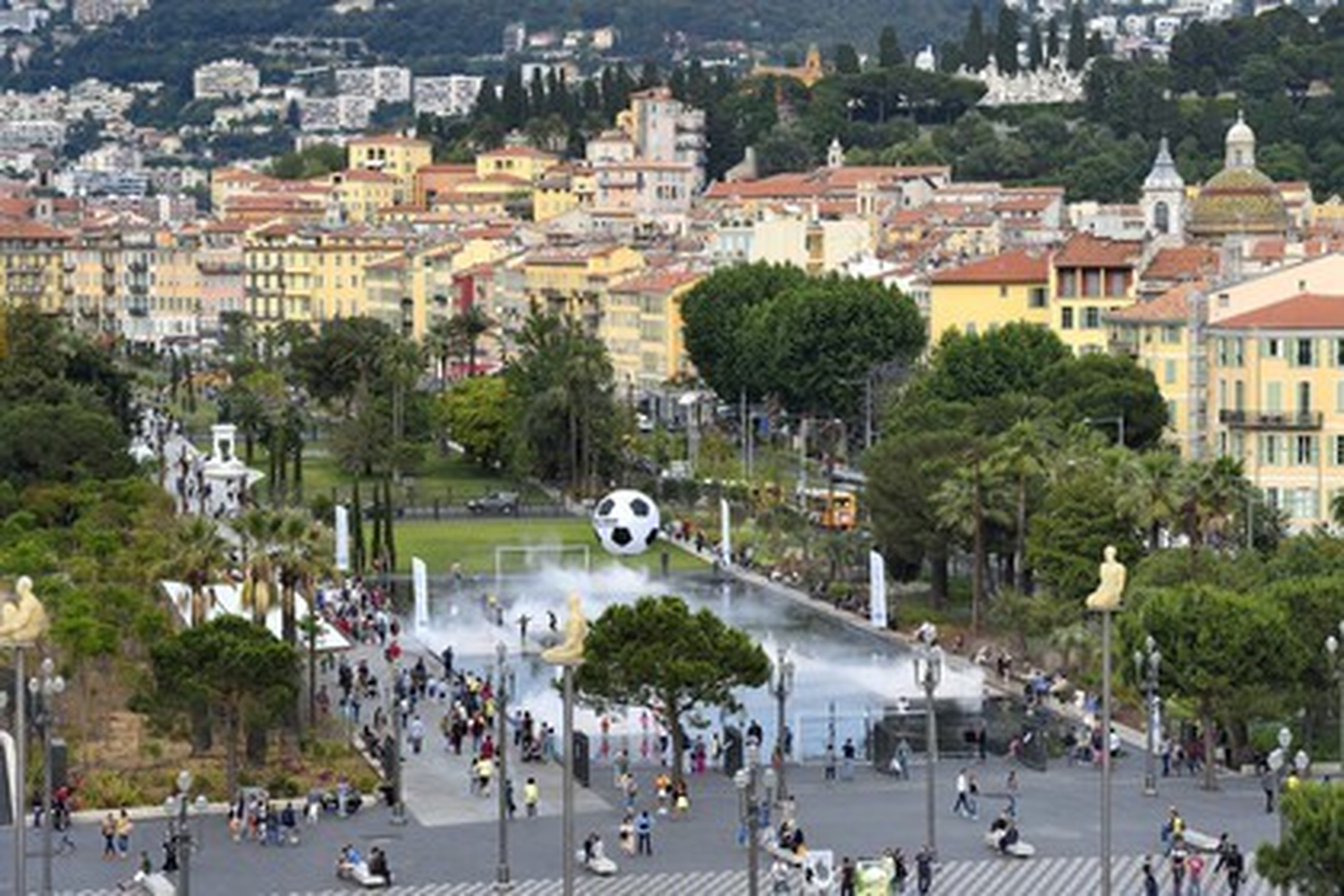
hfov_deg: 18.3
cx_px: 672
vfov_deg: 12.2
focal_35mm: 112
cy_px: 448
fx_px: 4181
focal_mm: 112
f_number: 8
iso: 200
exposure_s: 1/250
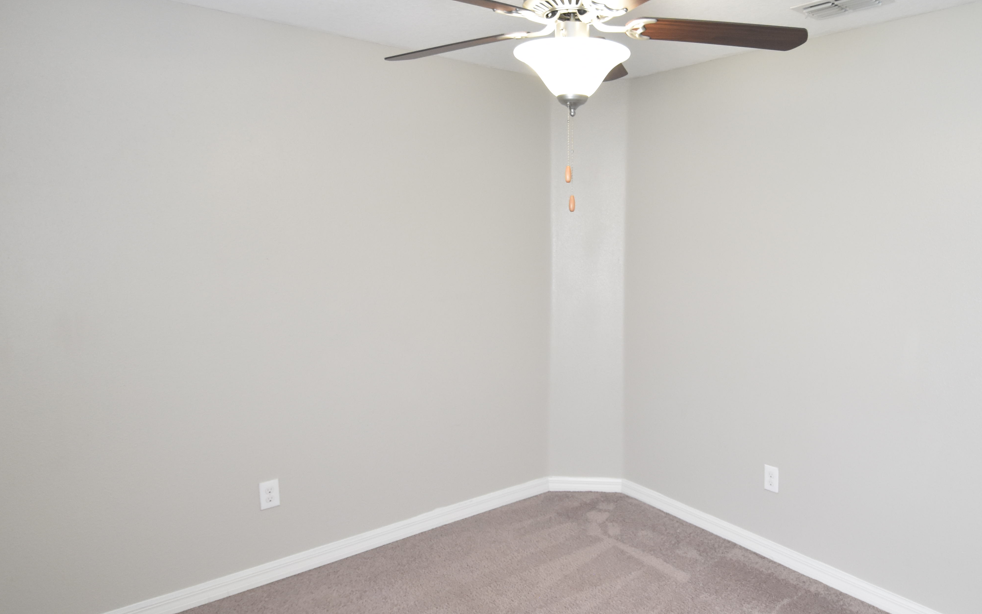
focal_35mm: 23
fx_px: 616
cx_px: 611
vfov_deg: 52.9
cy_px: 281
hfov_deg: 75.9
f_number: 3.5
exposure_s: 1/125
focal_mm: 10
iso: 800
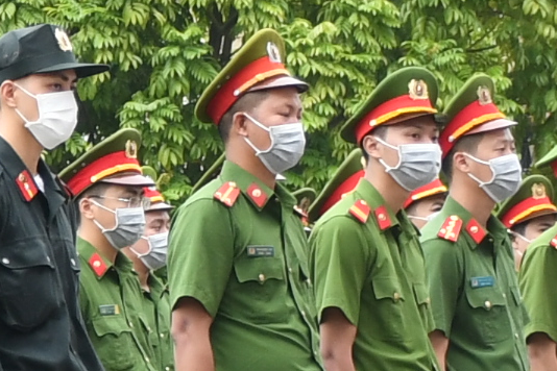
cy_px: 109
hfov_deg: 6.3
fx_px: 4903
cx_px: -552
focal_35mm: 317
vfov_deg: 4.3
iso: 400
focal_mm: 27
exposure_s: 1/200
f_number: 4
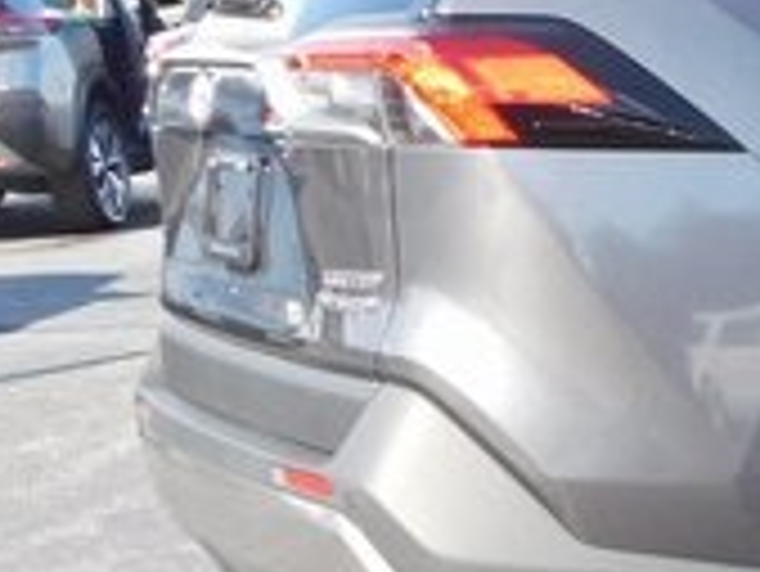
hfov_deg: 13.2
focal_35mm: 136
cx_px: 1340
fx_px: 2988
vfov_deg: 10.9
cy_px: 401
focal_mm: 6.3
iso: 125
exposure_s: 1/250
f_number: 3.5
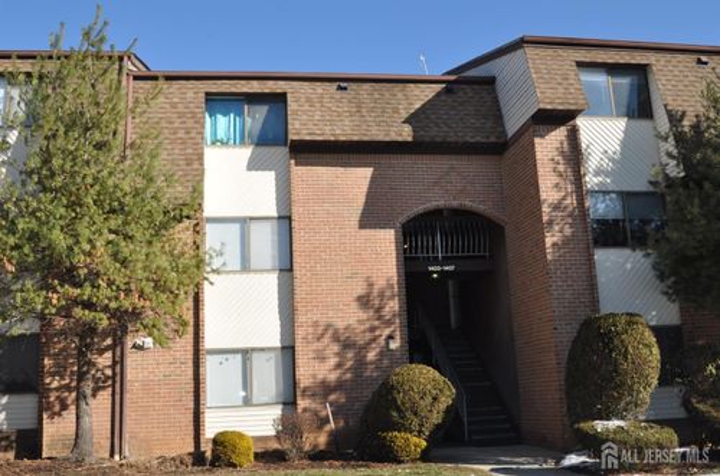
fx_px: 718
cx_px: 360
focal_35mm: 36
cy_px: 238
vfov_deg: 36.7
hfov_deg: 53.2
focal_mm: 24
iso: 200
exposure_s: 1/200
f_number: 10
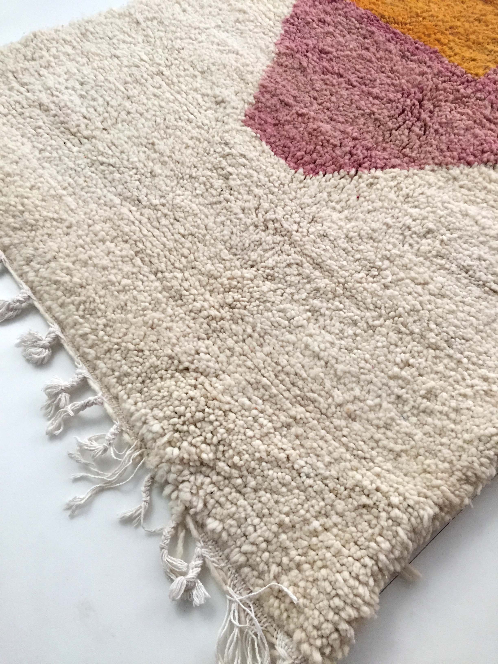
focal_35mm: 29
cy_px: 332
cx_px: 249
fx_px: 556
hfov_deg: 48.2
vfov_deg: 61.7
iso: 200
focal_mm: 4.15
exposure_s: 1/33
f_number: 2.2
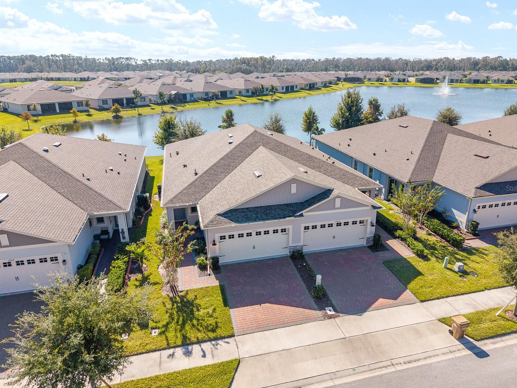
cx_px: 269
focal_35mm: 25
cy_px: 188
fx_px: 373
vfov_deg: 54.9
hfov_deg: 69.4
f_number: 1.8
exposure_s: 1/6400
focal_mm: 8.67
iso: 280
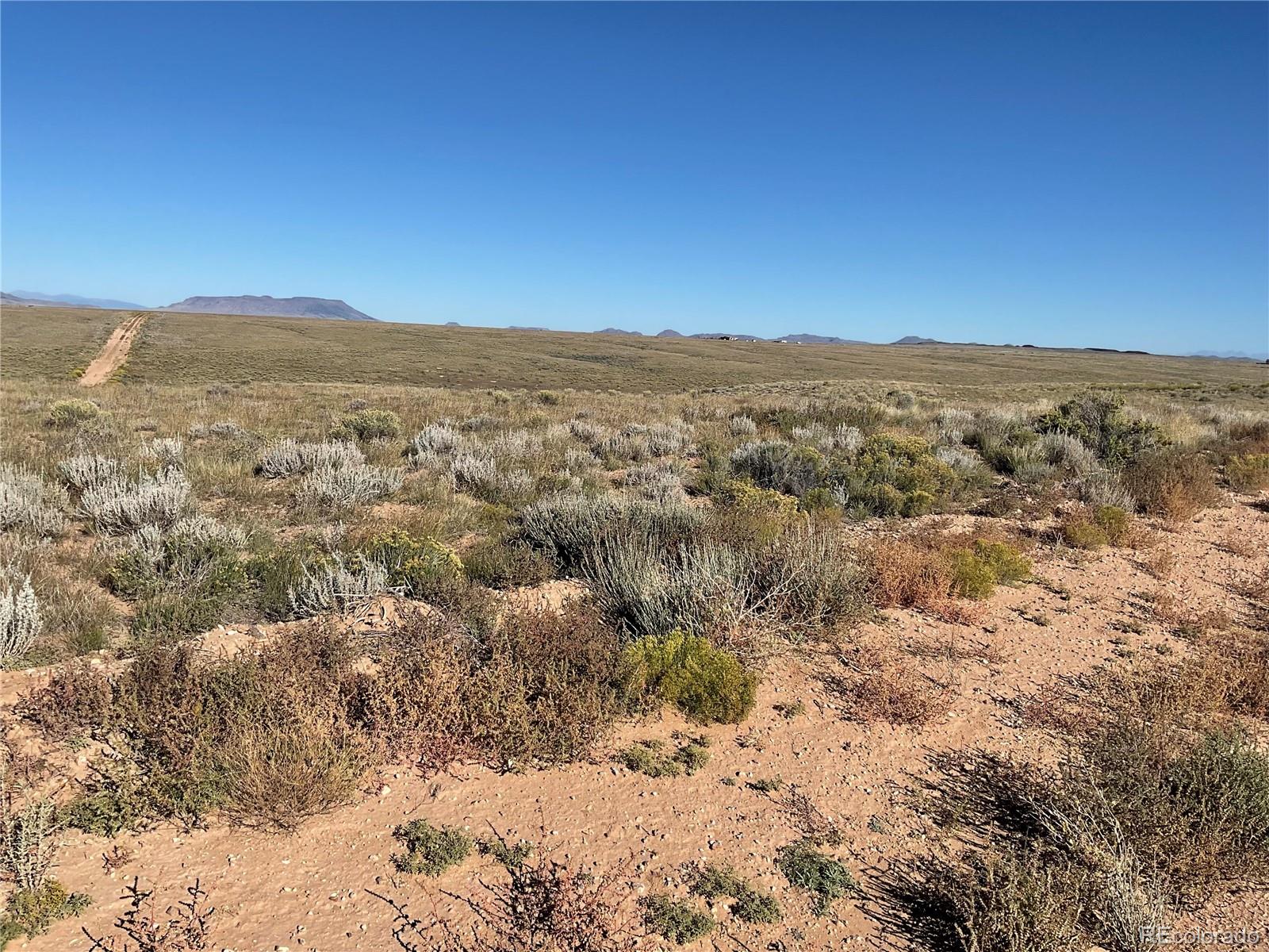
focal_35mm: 29
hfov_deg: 61.7
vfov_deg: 48.2
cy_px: 476
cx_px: 634
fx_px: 1063
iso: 16
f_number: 1.8
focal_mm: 3
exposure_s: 1/2801
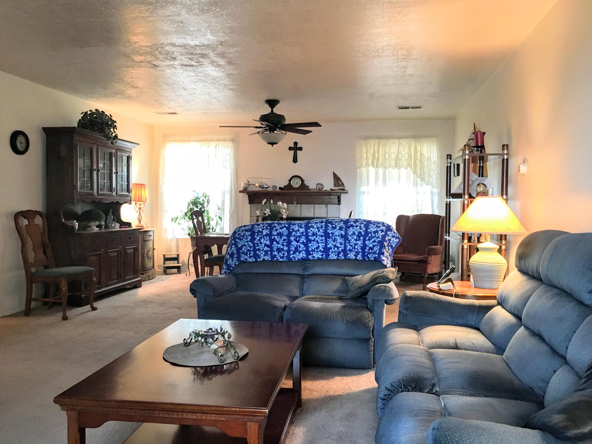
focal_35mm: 29
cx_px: 296
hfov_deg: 61.7
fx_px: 496
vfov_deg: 48.2
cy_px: 222
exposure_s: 1/30
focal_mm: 4.15
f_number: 2.2
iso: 125
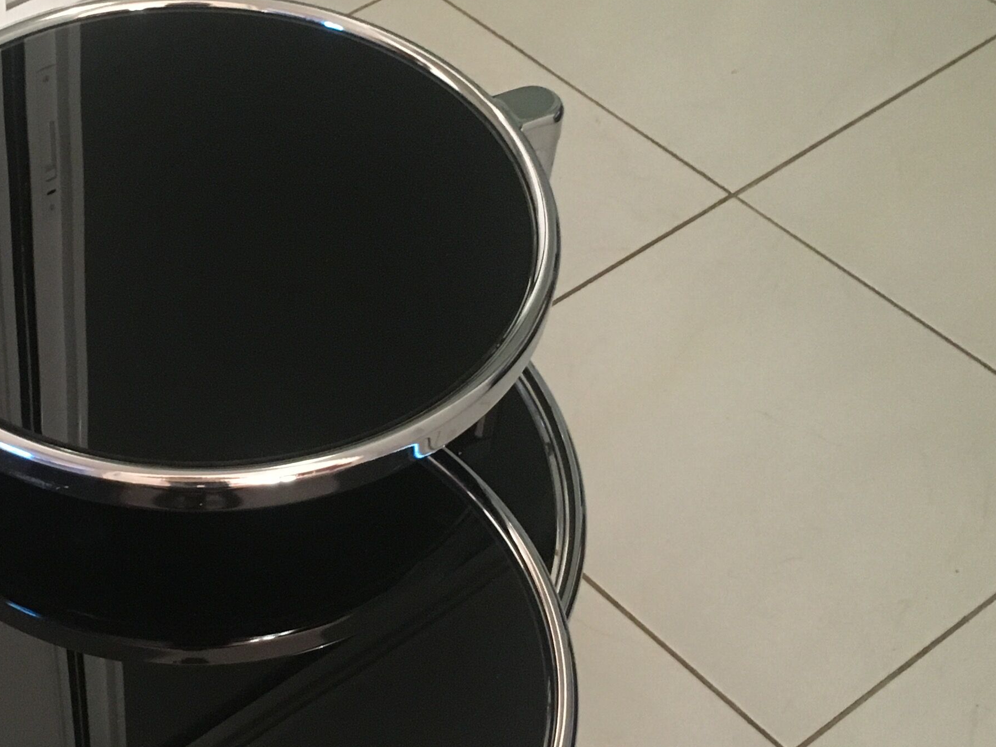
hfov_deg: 28.8
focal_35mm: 65
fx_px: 1870
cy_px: 404
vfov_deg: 22.6
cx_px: 121
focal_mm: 4.15
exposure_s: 1/33
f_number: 2.2
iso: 200
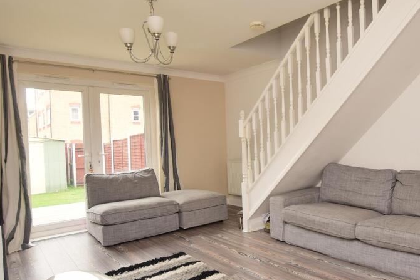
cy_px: 151
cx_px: 280
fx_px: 308
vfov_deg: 48.9
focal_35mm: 26
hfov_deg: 66.8
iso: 200
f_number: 5.6
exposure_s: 1/125
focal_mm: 11.5
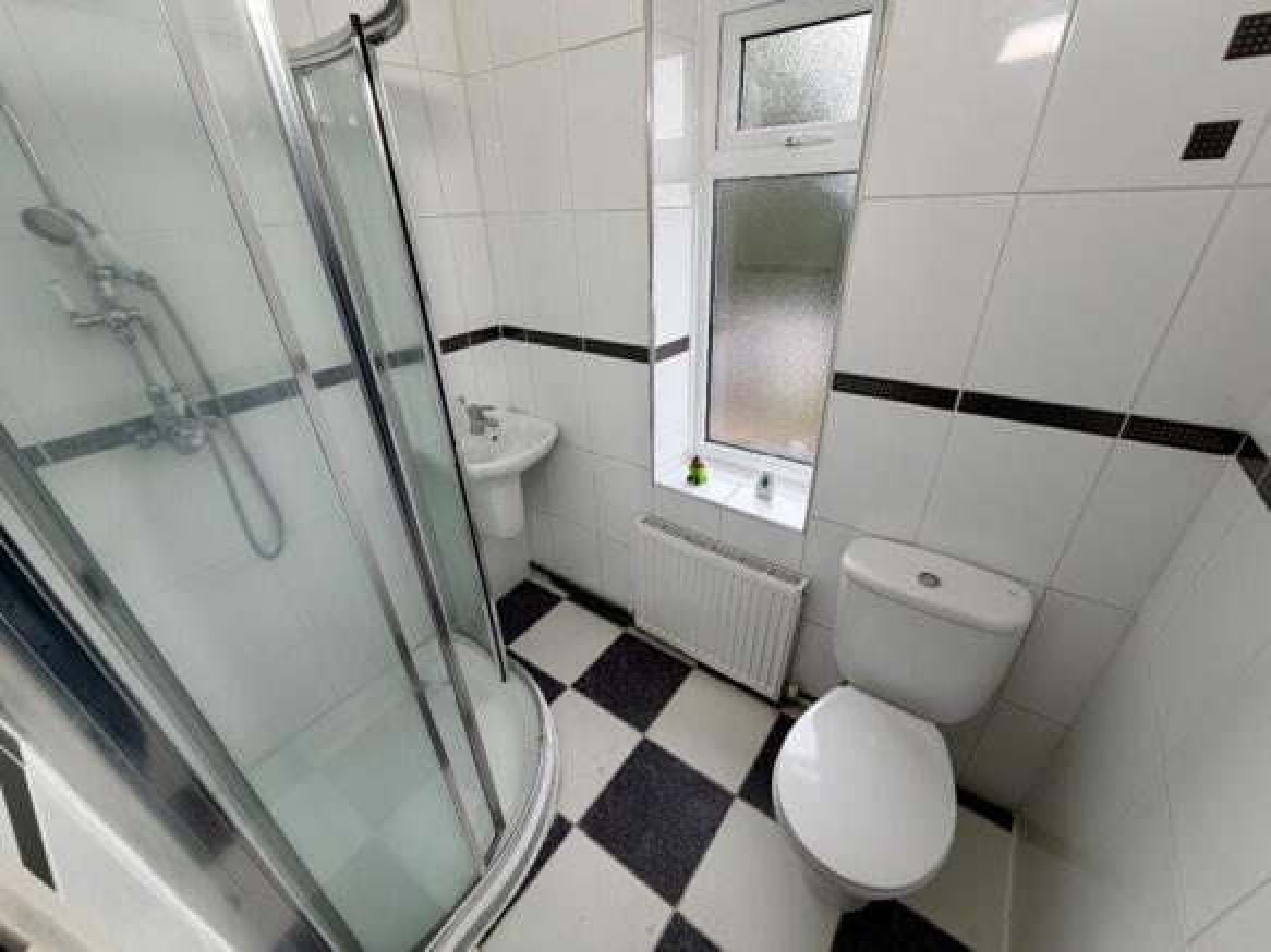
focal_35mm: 14
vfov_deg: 85.7
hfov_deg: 102.1
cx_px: 636
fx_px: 514
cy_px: 476
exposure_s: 1/96
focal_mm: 2.22
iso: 32
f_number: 2.2
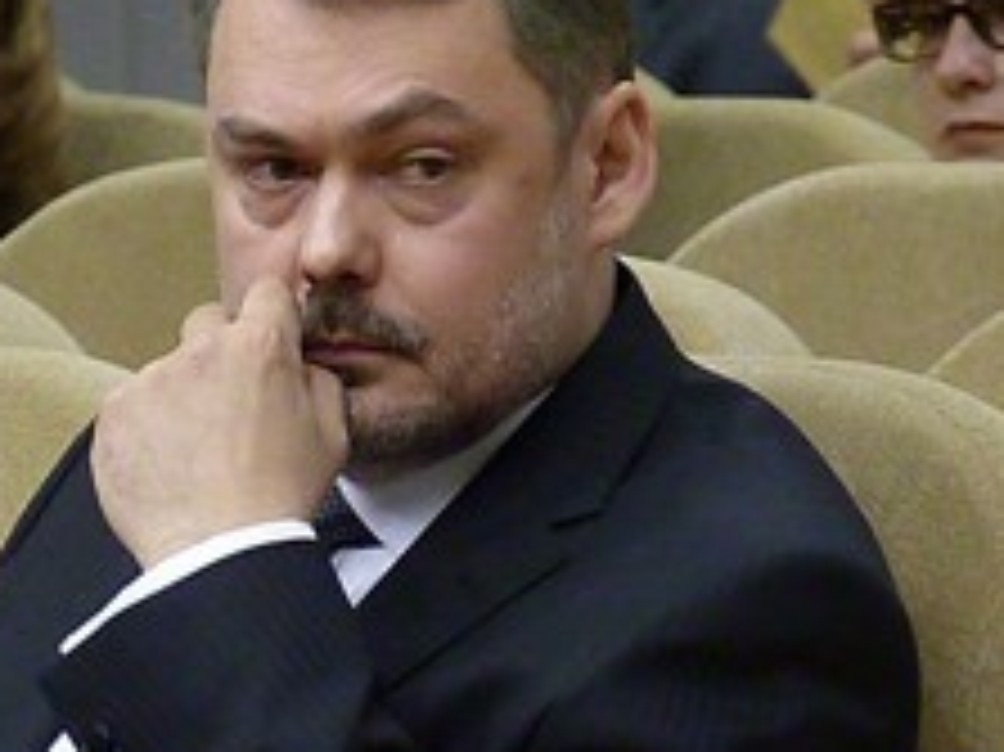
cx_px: 268
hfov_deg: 2.9
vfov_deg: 2.2
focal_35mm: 675
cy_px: 419
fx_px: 19567
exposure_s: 1/30
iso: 1600
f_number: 4.3
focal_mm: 74
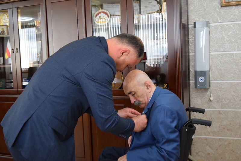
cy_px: 80
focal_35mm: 46
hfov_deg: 42.3
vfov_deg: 28.9
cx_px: 120
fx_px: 311
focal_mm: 31
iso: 800
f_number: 4.2
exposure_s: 1/60
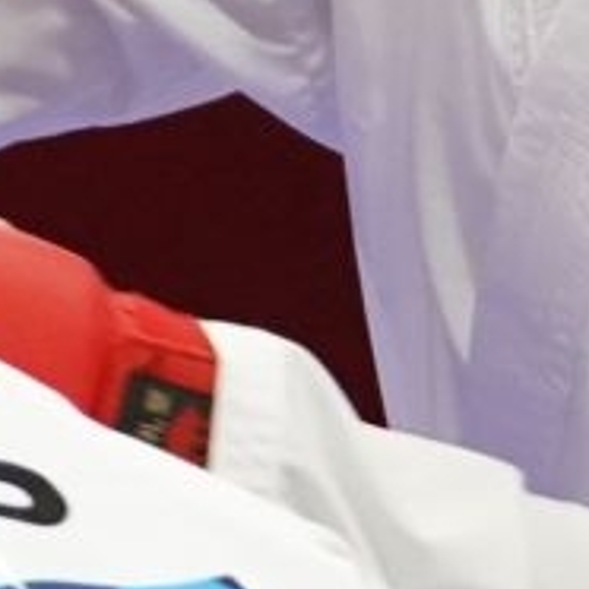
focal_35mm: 3180
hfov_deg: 0.6
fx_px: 61217
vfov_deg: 0.6
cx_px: 323
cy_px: -117
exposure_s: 1/1000
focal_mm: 258
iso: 3200
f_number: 4
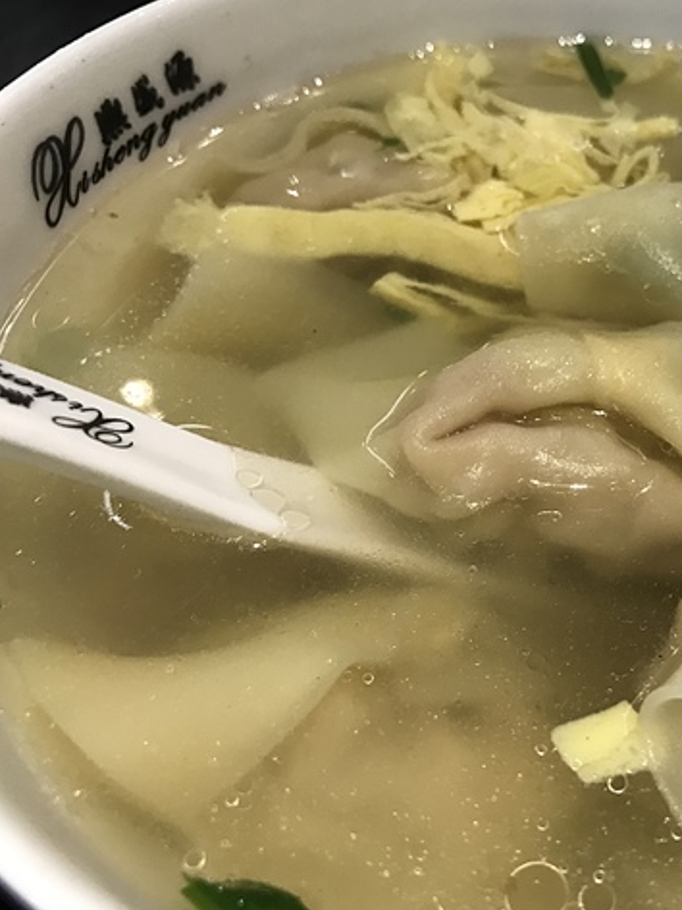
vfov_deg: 49.0
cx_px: 591
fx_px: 998
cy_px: 455
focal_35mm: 38
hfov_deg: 35.8
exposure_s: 1/17
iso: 50
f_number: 1.8
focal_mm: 3.99
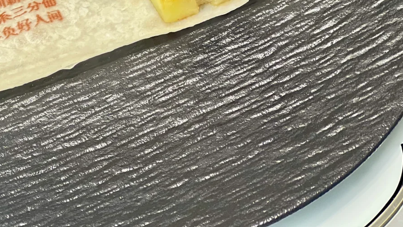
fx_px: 1442
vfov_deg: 8.9
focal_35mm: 135
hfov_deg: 15.8
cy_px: -16
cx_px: 100
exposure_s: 1/33
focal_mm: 9
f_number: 2.8
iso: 250
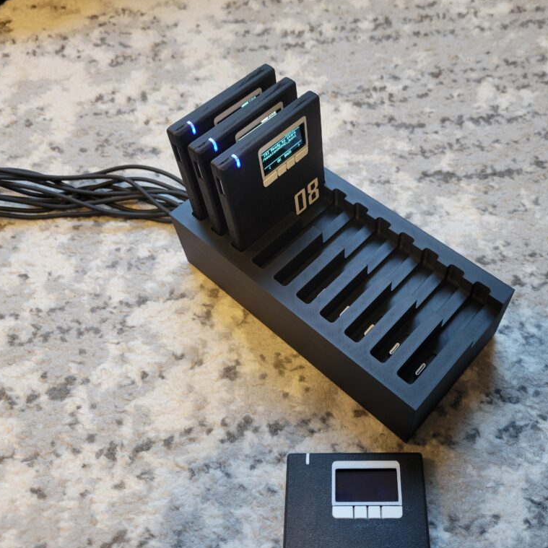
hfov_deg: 52.1
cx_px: 338
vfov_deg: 52.5
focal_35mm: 31
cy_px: 274
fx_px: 555
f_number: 1.8
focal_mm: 5.4
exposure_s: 1/40
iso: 200
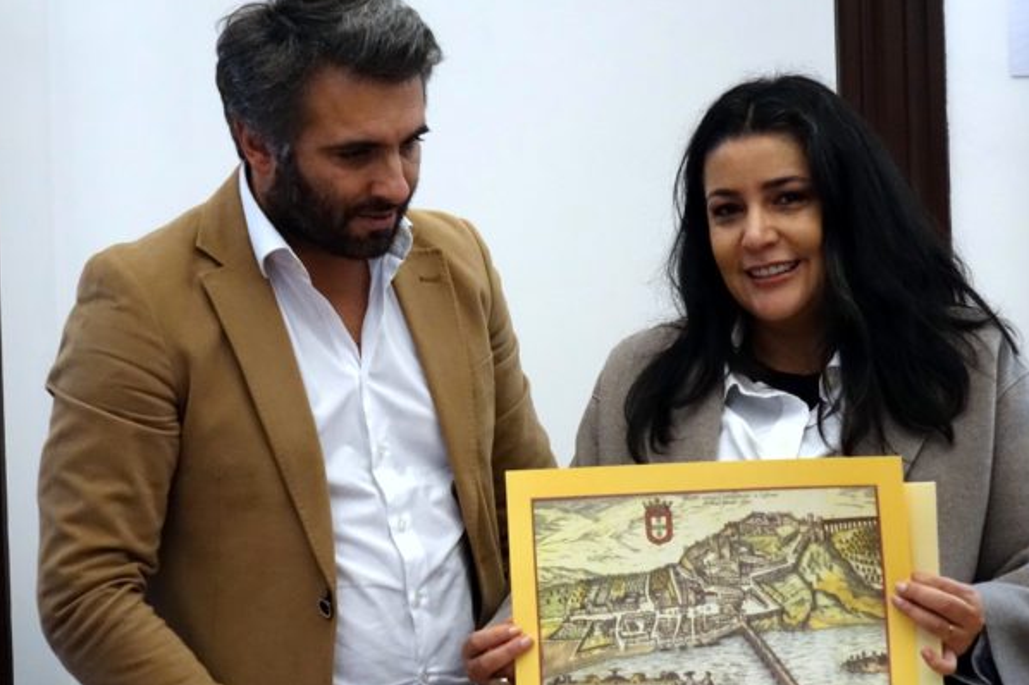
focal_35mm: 106
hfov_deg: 19.3
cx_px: 537
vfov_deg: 12.9
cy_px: 370
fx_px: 3028
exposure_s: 1/200
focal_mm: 32.29
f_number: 3.5
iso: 2000
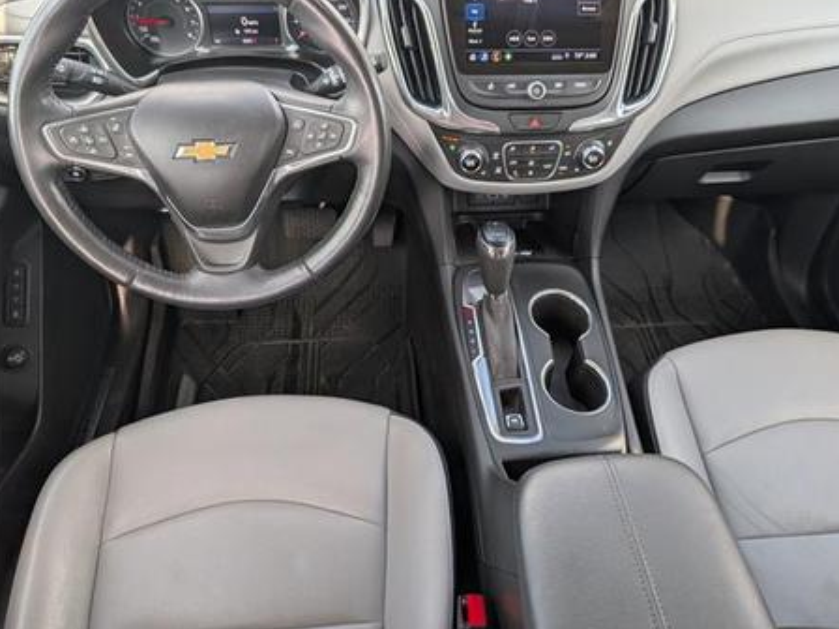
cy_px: 279
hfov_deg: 65.2
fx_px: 654
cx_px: 461
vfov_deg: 51.2
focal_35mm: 27
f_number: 1.68
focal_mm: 6.9
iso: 20
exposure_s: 1/526
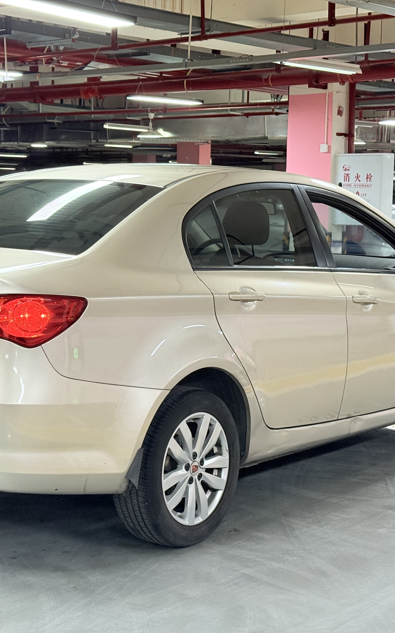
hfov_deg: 19.1
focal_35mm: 68
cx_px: 148
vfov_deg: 30.2
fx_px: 1171
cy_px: 317
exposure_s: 1/50
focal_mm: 6.76
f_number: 1.78
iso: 200
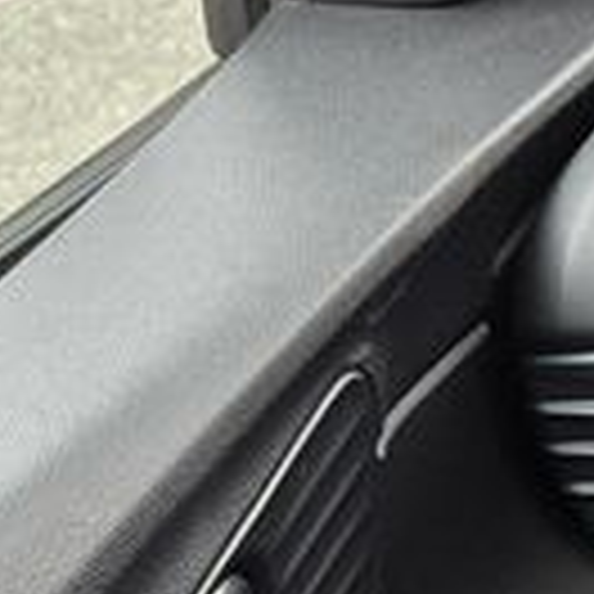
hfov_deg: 8.2
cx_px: 2120
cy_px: 1058
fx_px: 3067
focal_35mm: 158
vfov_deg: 10.4
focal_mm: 6.3
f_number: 1.7
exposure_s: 1/50
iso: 160
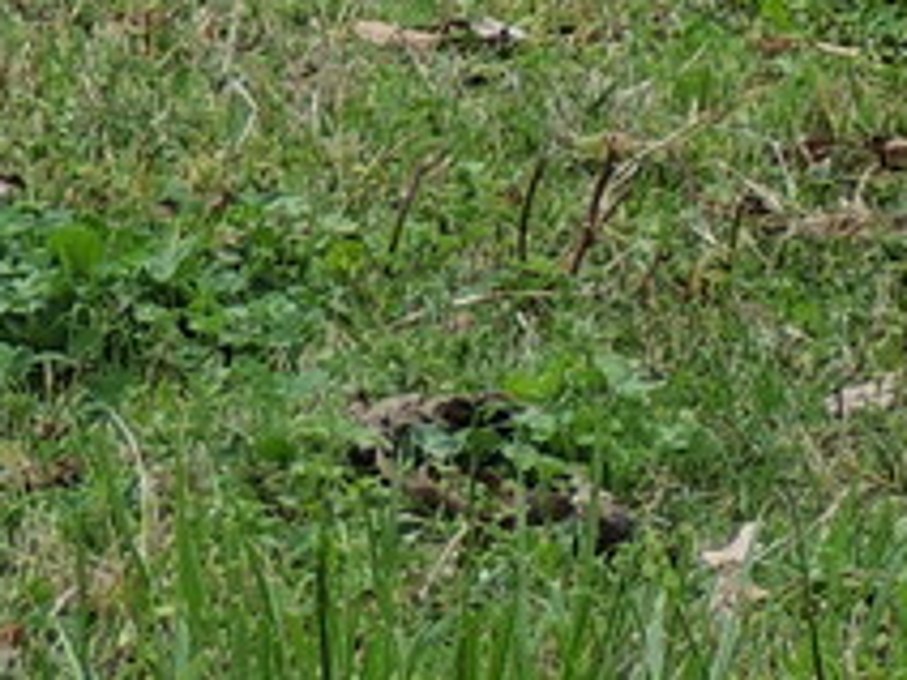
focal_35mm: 934
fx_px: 24472
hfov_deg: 2.1
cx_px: 1818
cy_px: -1031
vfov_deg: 1.6
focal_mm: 27.6
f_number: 4.4
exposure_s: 1/200
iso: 100
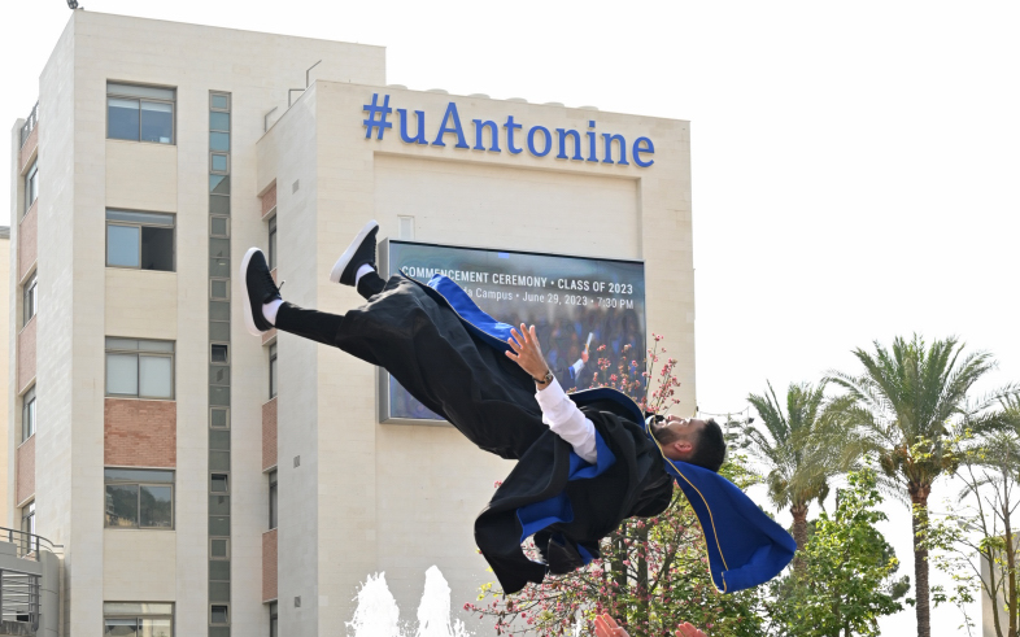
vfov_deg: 18.3
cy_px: 562
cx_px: 508
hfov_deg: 29.4
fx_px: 1946
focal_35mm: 70
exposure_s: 1/400
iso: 320
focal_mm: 45
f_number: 5.6
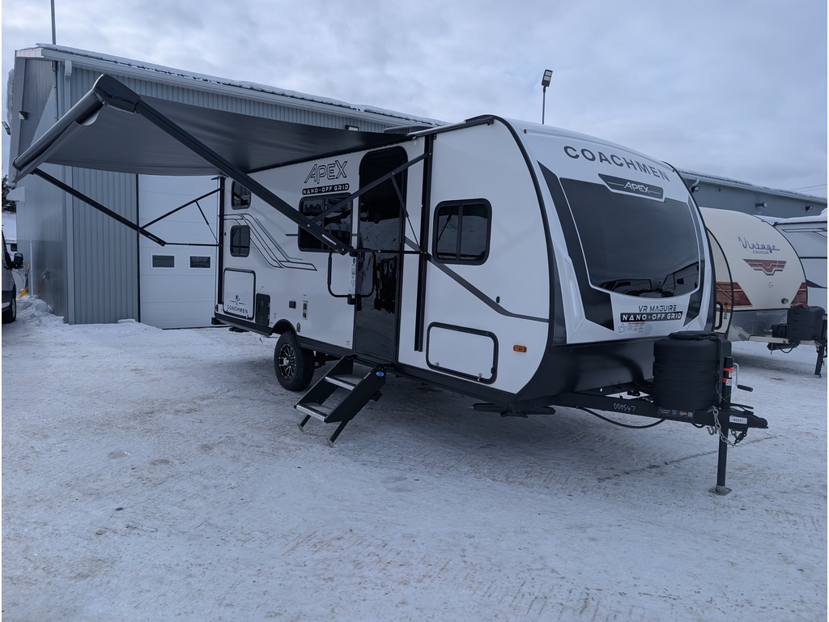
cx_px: 414
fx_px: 575
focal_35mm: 24
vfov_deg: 56.8
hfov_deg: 71.6
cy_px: 311
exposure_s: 1/2941
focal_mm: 6.9
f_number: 1.68
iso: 22
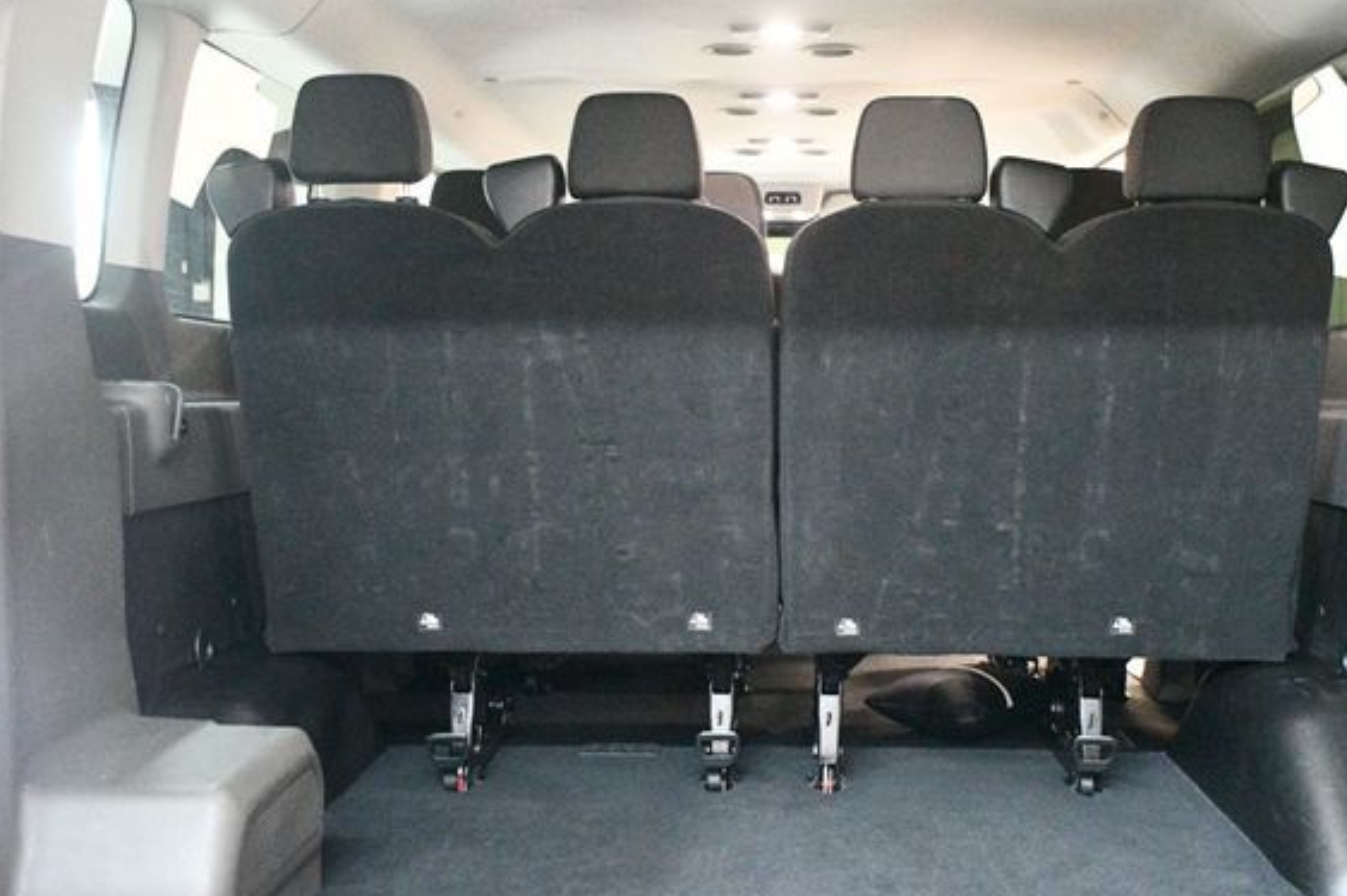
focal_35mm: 41
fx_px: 1533
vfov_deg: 32.6
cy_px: 496
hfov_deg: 47.3
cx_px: 757
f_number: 3.8
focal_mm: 24
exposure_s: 1/50
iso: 12800
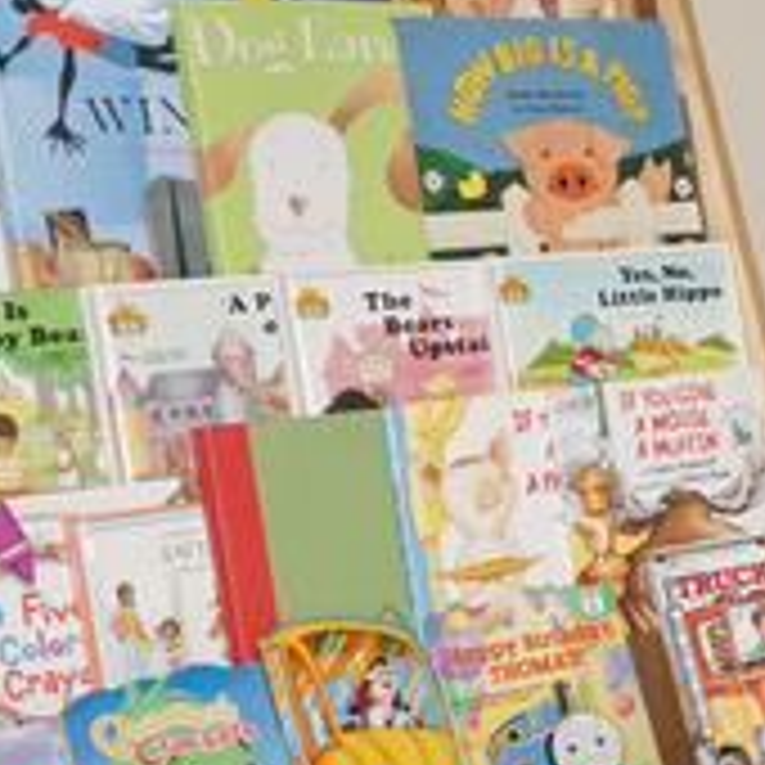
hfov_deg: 15.3
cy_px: 515
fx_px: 2400
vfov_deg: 18.1
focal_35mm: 96
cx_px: 1426
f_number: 5
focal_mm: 16
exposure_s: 1/160
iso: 800
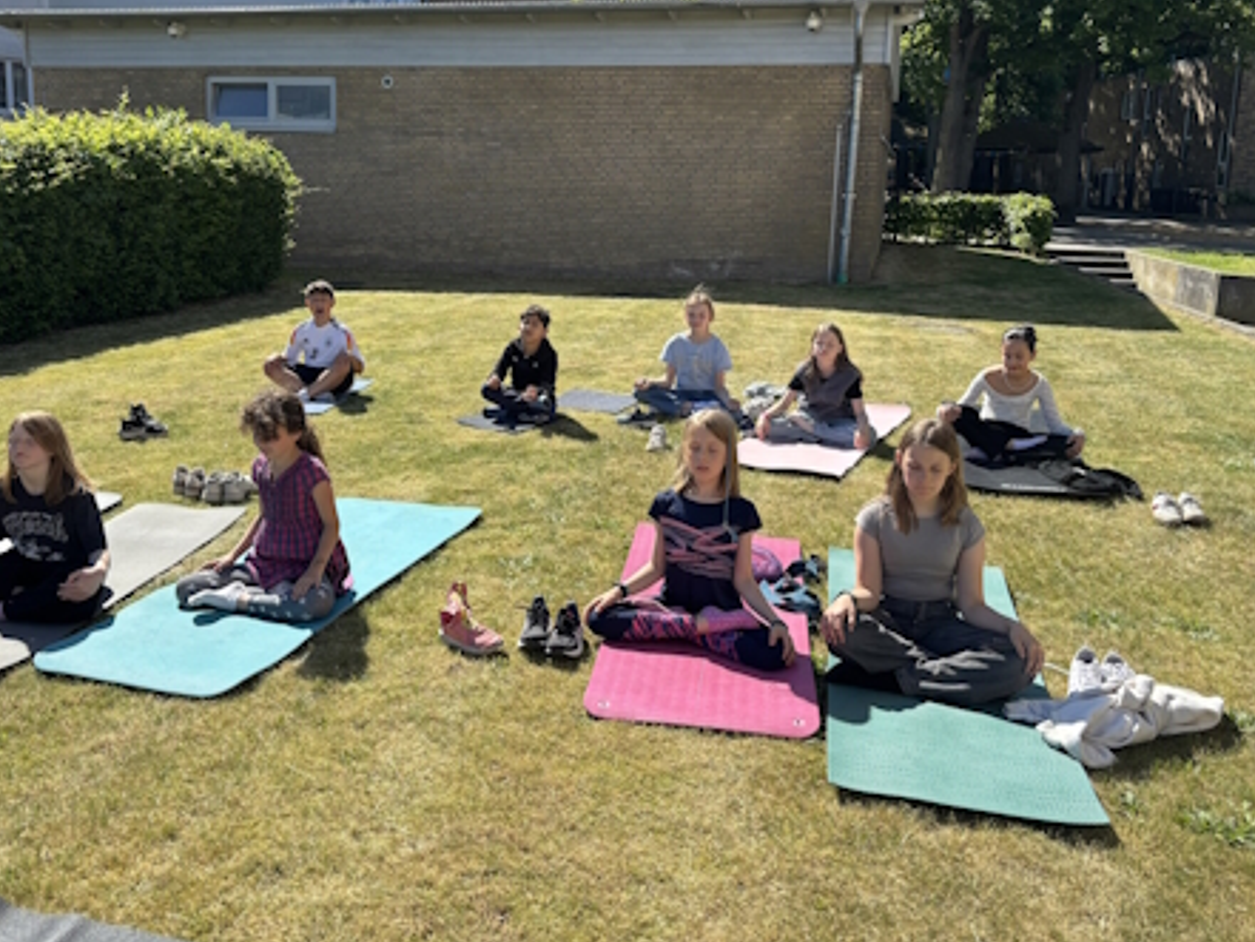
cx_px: 518
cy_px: 367
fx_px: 1197
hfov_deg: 55.0
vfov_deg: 42.7
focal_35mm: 33
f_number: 1.6
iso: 50
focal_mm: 5.96
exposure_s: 1/1876
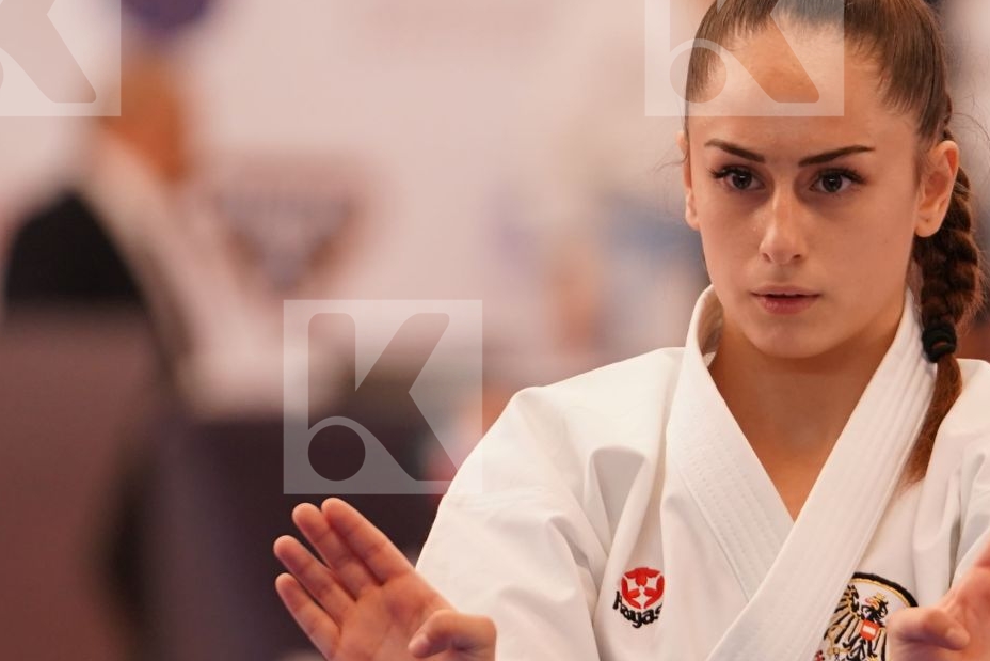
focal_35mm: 576
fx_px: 15841
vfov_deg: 2.4
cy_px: 397
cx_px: 745
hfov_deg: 3.6
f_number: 2.8
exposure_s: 1/500
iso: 800
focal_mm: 198
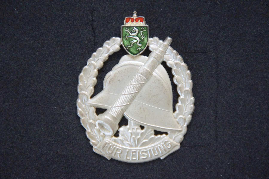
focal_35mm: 300
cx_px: 134
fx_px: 2241
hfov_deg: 6.9
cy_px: 90
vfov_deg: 4.6
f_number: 6.3
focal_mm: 200
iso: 1600
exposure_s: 1/80
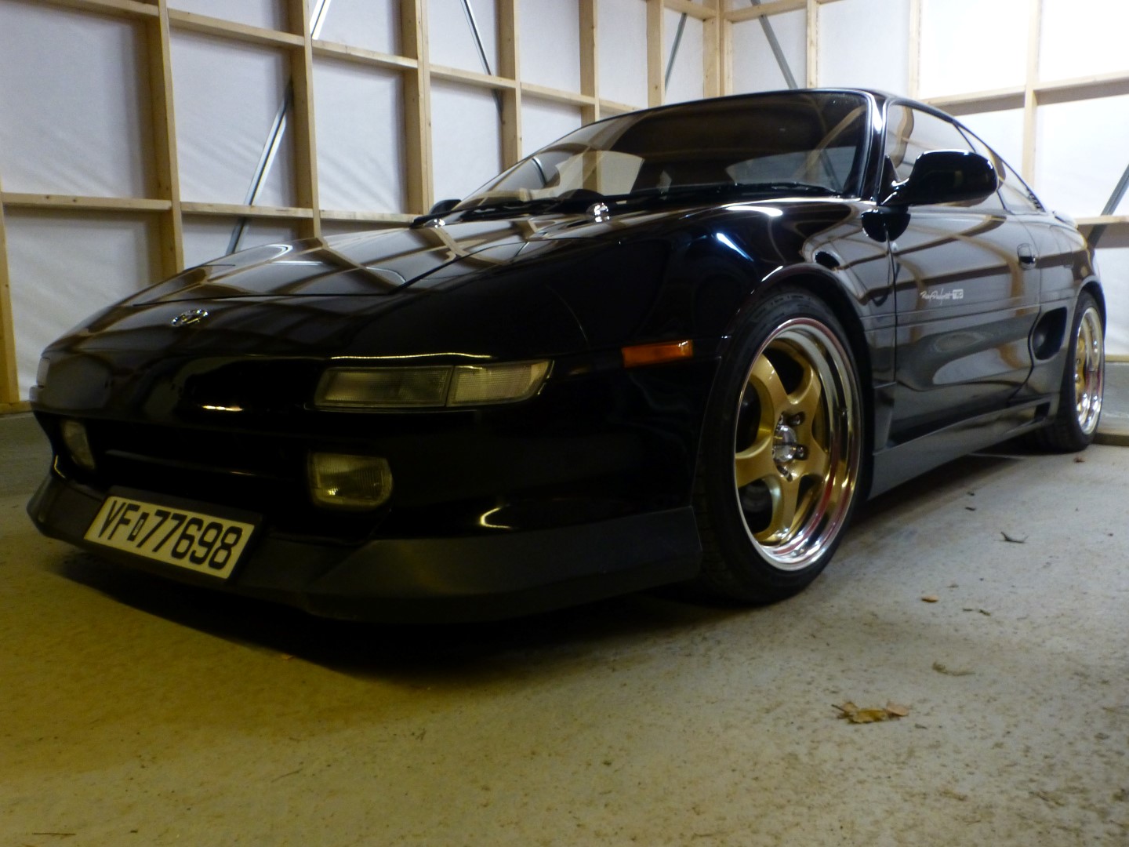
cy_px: 424
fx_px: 978
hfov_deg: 60.0
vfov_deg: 46.8
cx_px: 564
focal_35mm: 30
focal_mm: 5.4
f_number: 3.6
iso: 400
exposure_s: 1/5
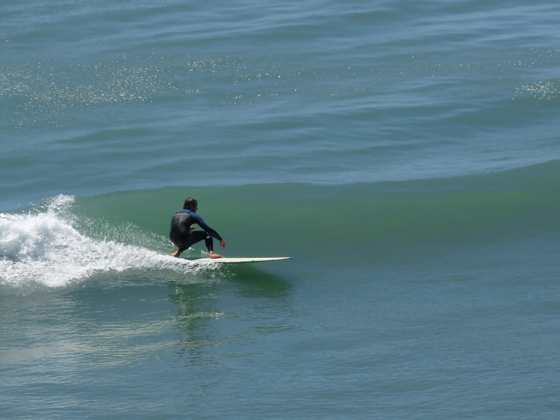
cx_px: 280
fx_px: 5015
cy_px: 210
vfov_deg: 4.8
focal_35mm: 310
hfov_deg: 6.4
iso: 100
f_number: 7.1
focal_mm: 55.1
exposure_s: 1/500
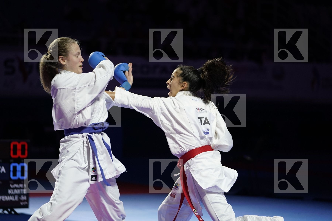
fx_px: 1171
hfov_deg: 16.1
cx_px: 166
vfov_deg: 10.8
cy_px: 110
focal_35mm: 127
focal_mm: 127
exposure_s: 1/1000
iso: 1600
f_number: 2.8
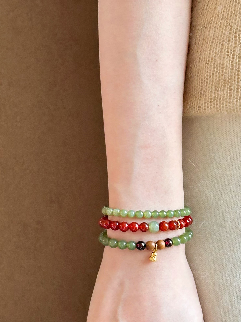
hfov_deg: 14.9
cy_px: 216
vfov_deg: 19.8
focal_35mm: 99
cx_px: 139
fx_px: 919
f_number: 1.8
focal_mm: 6.86
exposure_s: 1/60
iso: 125
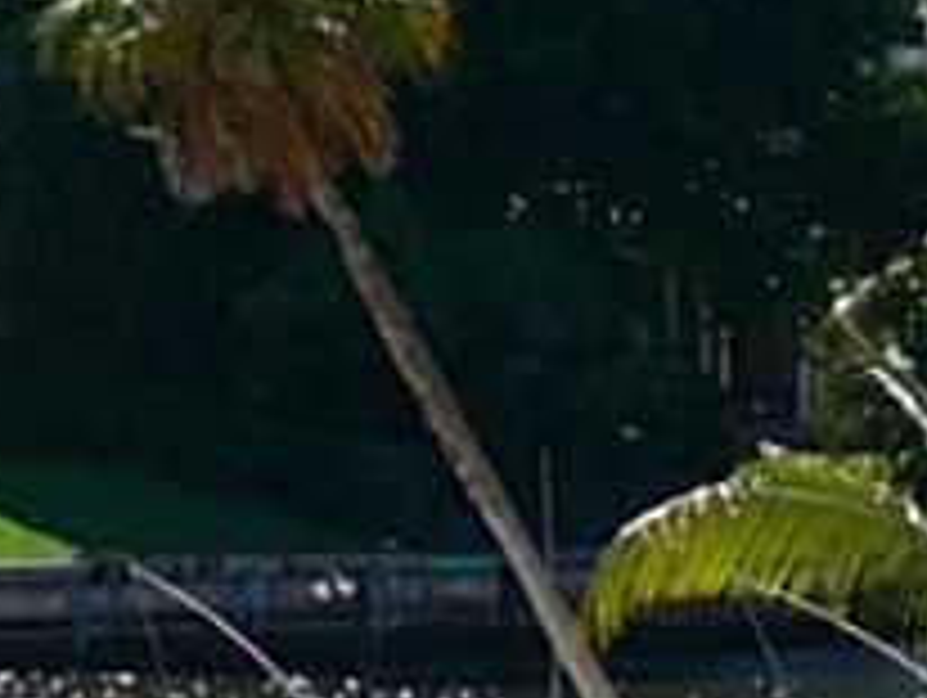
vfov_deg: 3.2
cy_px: 500
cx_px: 216
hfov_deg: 4.2
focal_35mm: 466
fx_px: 12494
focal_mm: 25.5
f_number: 5.6
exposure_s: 1/250
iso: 80
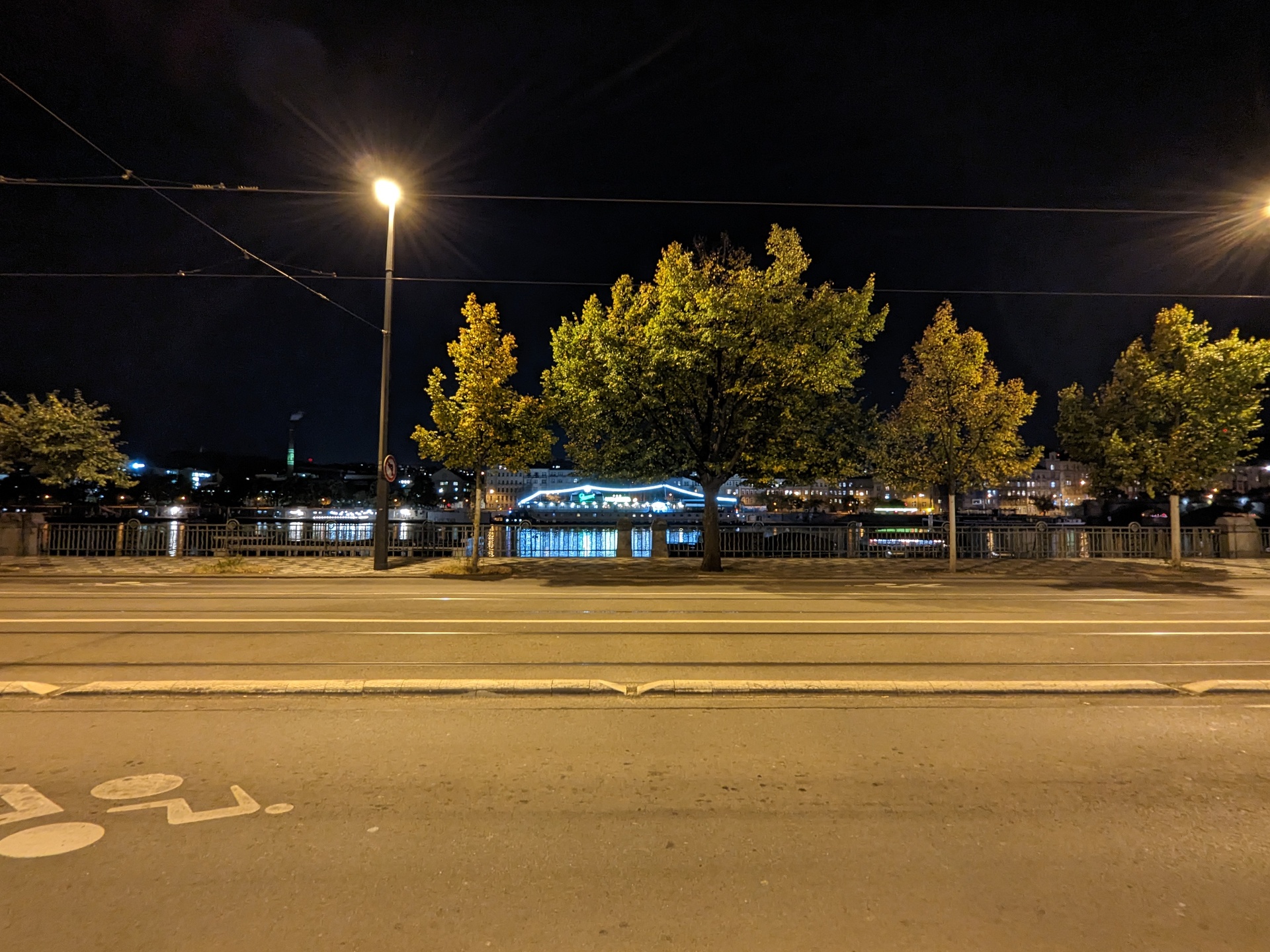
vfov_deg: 78.1
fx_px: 587
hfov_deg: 94.5
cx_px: 635
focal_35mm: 16
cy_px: 476
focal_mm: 2.22
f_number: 2.2
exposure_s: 1/5.88
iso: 562
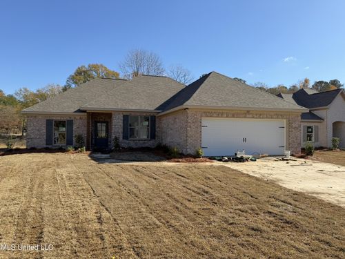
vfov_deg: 56.8
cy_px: 130
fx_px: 239
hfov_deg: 71.6
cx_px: 172
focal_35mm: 24
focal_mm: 6.76
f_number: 1.78
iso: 80
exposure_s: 1/3584
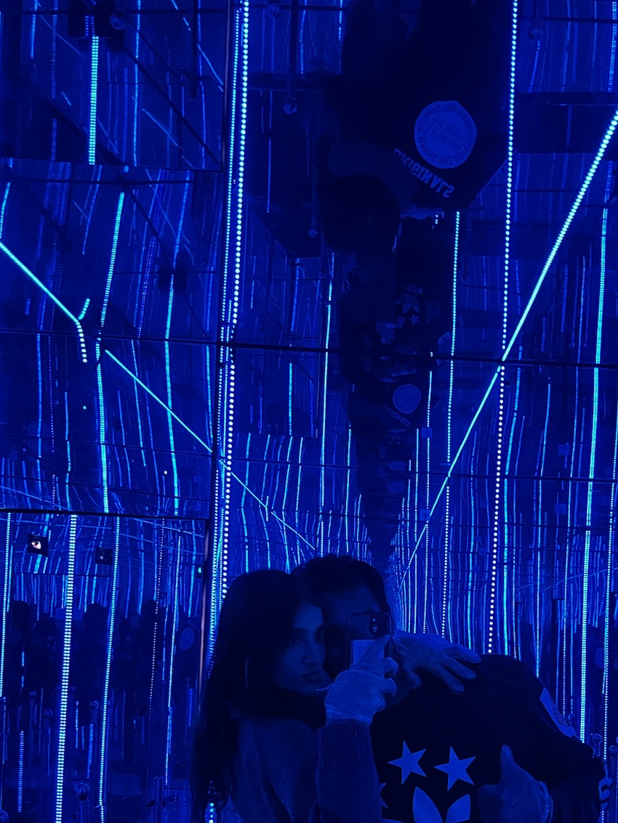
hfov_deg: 30.7
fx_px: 1119
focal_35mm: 47
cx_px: 394
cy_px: 612
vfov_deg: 39.4
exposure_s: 1/53
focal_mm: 5.1
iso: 500
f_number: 1.6
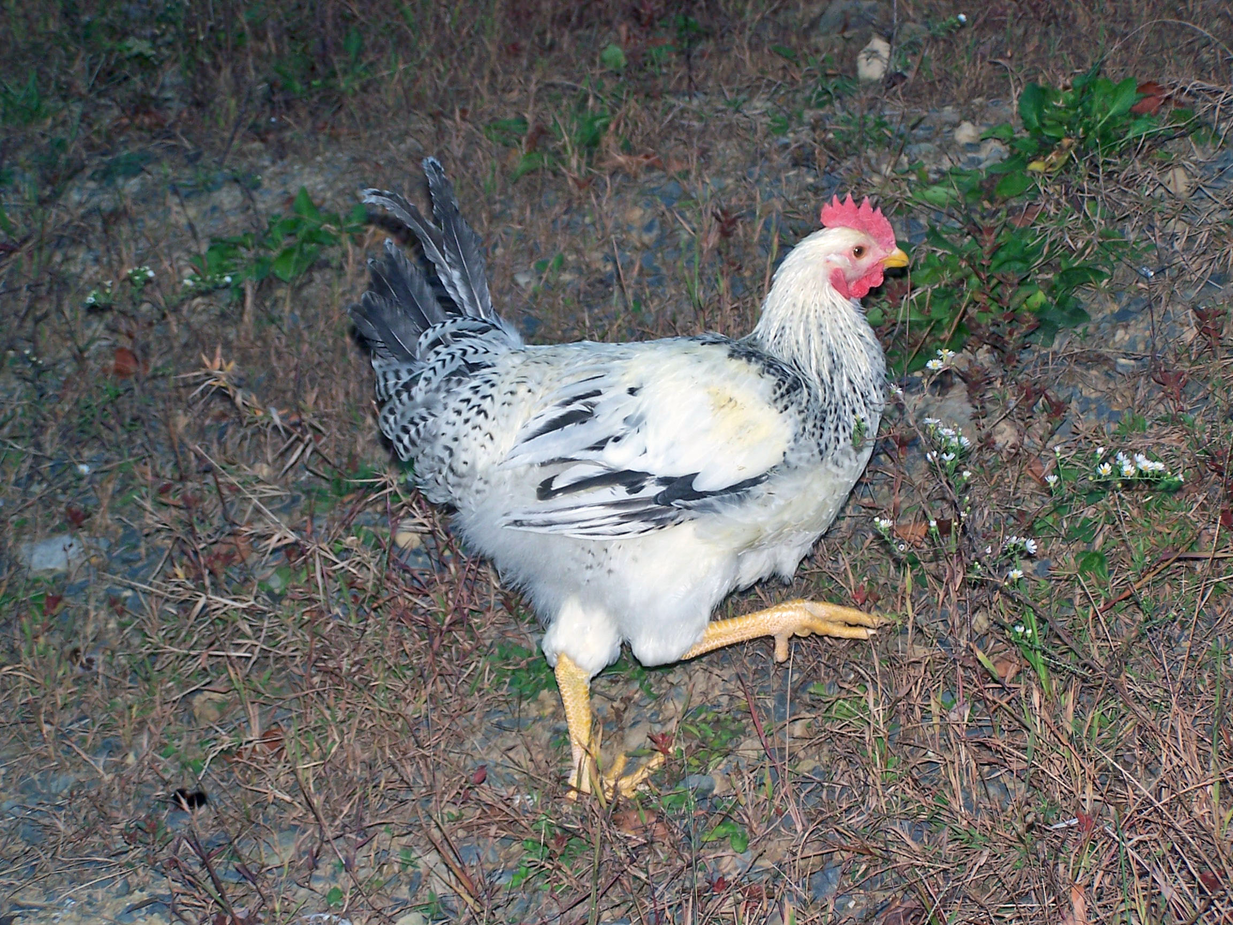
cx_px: 616
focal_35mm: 94
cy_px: 462
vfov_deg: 15.7
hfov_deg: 20.9
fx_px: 3348
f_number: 3.2
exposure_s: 1/90
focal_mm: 15.6
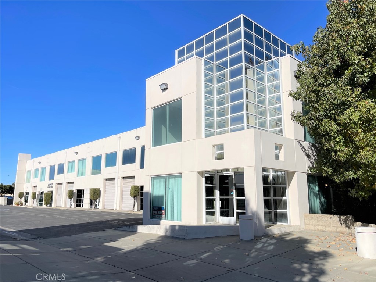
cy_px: 141
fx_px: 282
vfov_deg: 53.1
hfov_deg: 67.3
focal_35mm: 26
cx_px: 188
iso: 32
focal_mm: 5.1
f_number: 1.6
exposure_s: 1/9174
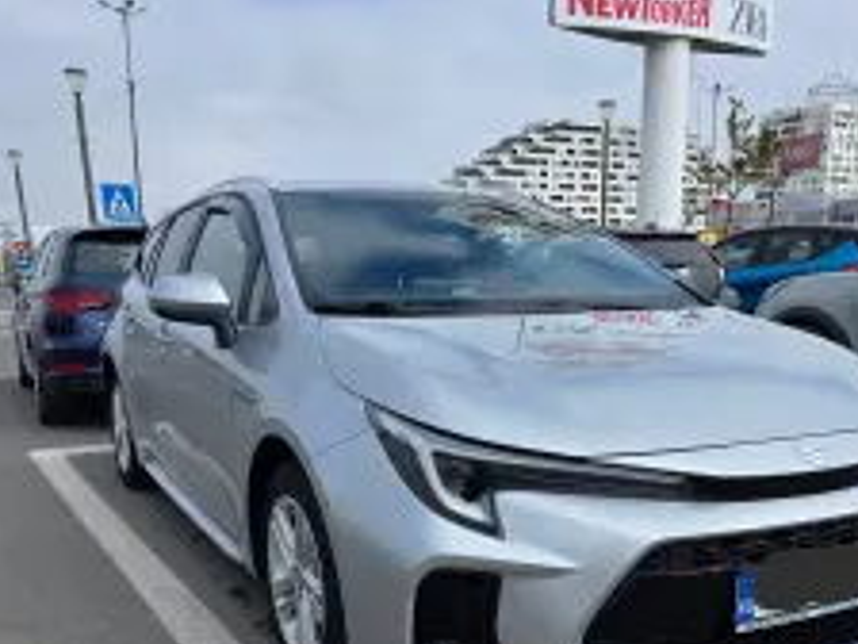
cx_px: 467
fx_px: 917
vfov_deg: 37.3
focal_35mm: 37
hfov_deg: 50.1
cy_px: 514
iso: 80
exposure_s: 1/5608
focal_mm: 6.3
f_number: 1.7
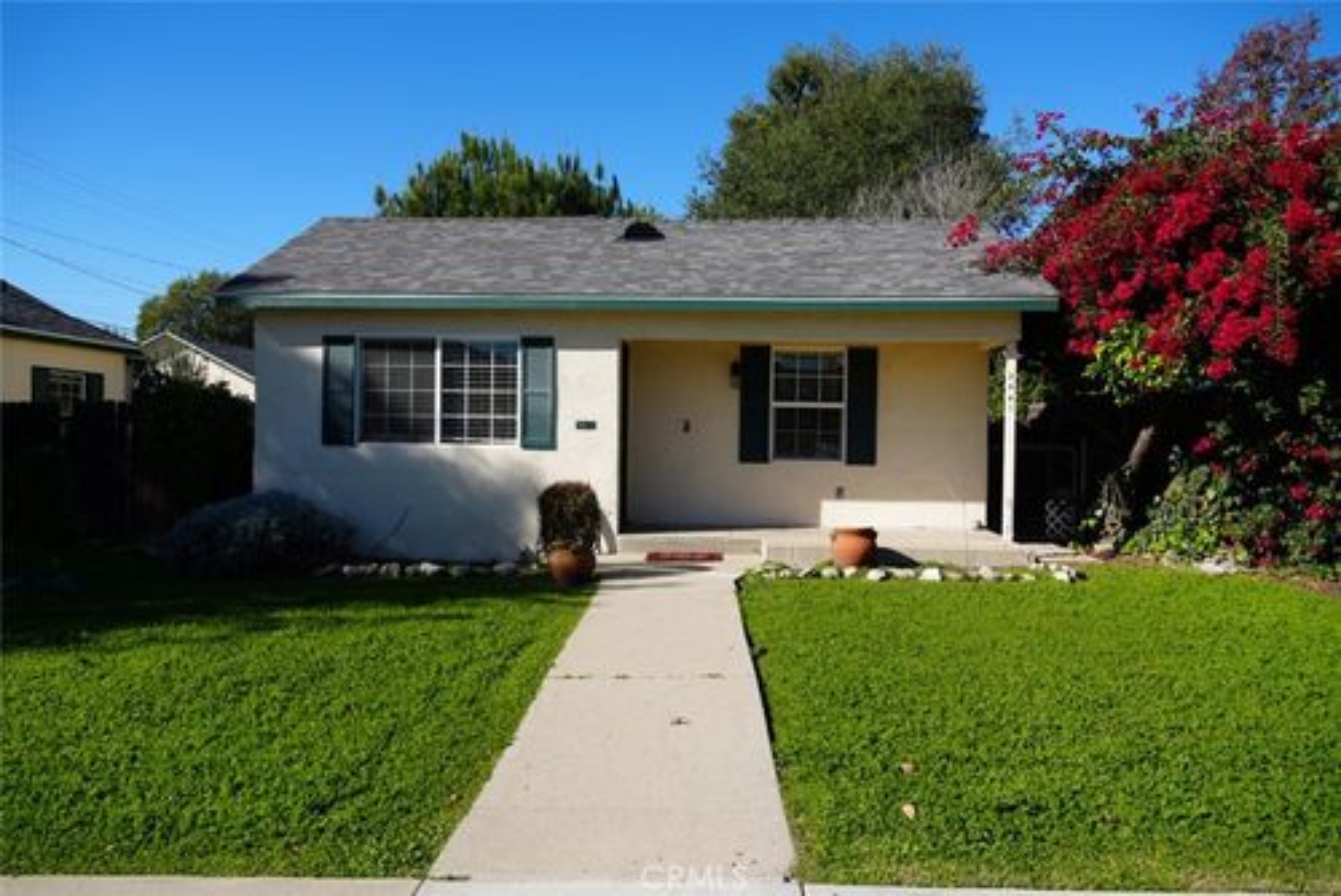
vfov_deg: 48.0
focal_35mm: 27
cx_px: 670
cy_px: 448
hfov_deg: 67.4
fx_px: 1006
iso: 100
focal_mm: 18
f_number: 5
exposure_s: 1/640
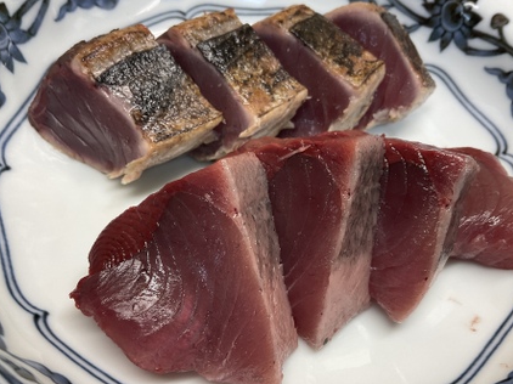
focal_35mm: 33
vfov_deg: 42.9
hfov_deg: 55.3
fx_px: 489
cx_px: 276
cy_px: 197
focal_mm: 3
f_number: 1.8
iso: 40
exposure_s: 1/60
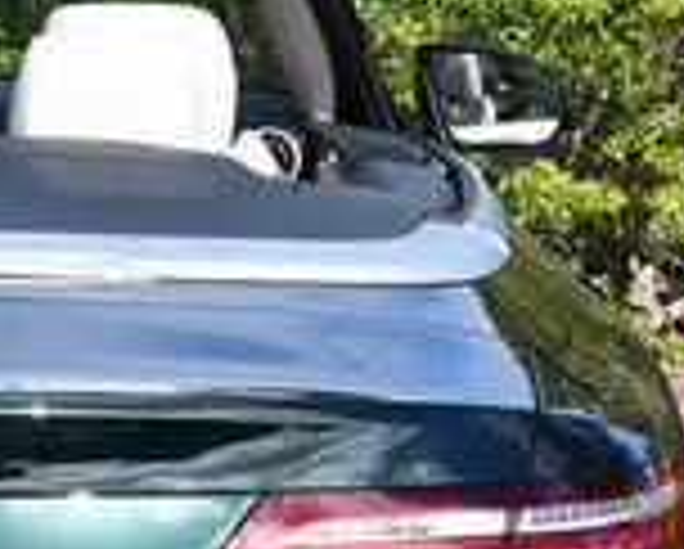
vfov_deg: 5.4
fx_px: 5757
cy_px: 585
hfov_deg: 6.7
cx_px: -184
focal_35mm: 284
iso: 160
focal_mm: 36
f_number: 8
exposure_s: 1/250
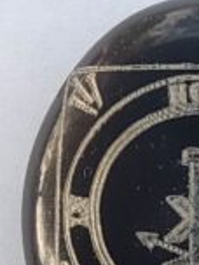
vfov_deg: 30.0
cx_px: 192
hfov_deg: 22.5
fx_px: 483
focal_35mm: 63
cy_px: 211
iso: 100
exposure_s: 1/199
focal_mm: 1.94
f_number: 2.4
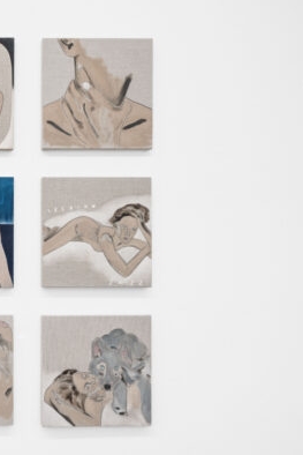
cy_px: 228
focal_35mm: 35
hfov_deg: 32.7
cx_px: -39
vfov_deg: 54.4
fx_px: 441
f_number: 13
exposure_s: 1/6
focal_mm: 23
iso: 80
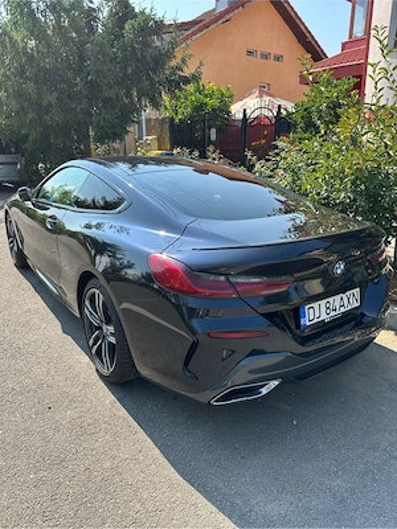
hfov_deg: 56.8
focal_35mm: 24
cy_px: 264
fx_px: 367
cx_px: 198
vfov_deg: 71.6
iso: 80
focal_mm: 6.86
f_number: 1.78
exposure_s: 1/1751
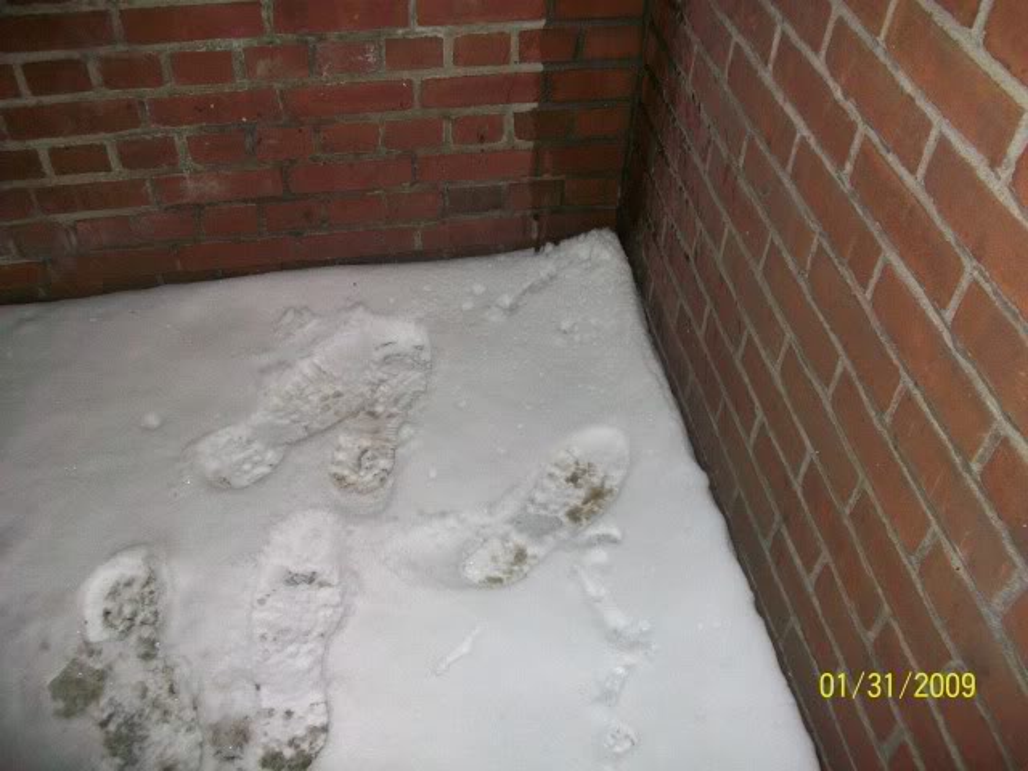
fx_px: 950
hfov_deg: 56.8
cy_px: 386
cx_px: 514
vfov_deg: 44.2
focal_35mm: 32
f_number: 2.8
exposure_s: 1/60
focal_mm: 5.7
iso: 120
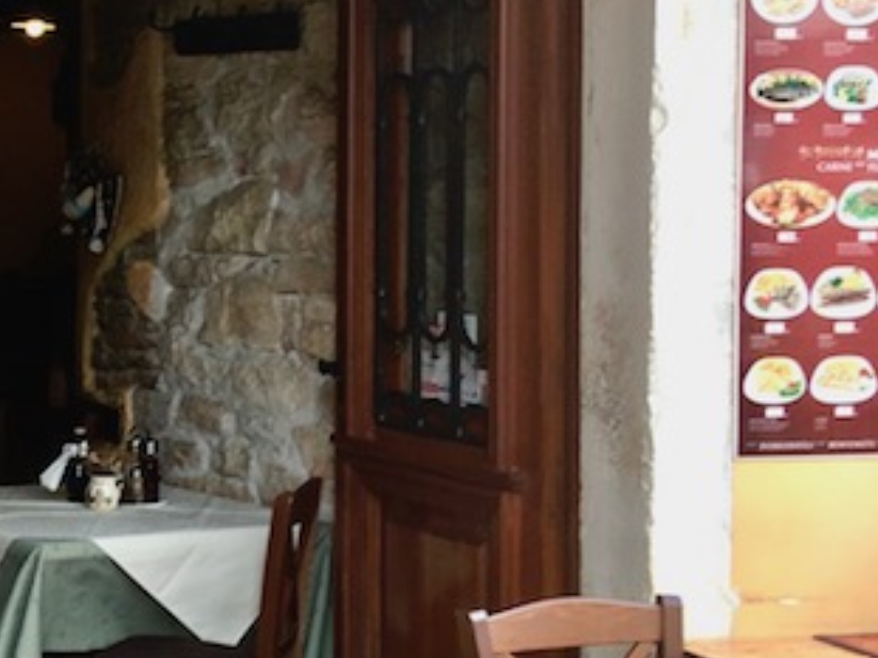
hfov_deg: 22.1
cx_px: -62
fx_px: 2130
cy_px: 256
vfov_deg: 17.5
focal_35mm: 84
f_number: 2.2
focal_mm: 4.15
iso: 25
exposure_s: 1/50
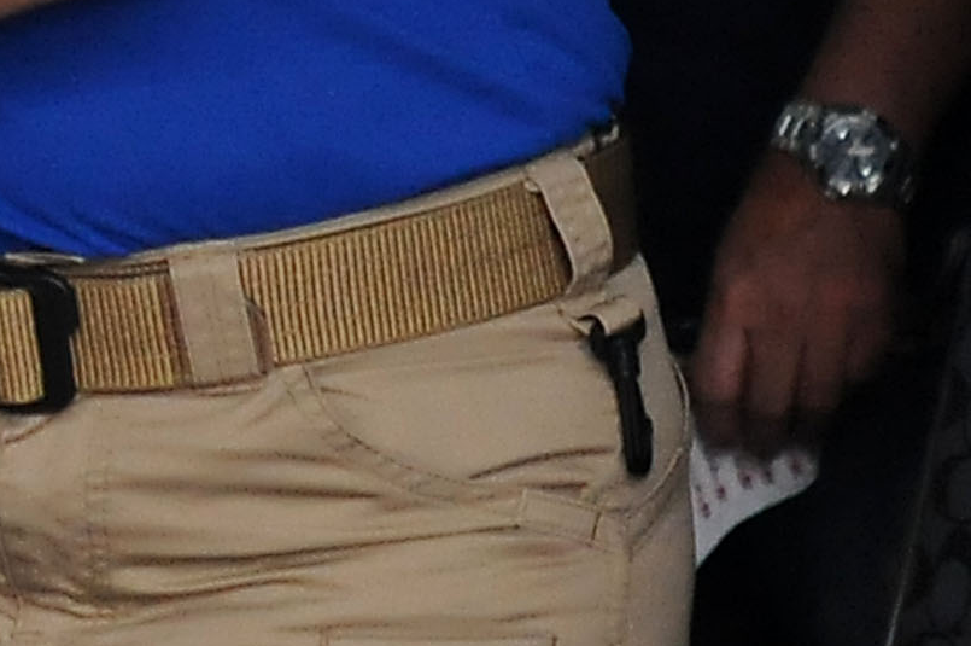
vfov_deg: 2.2
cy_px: -440
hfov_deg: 3.3
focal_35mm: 623
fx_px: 16786
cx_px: -1470
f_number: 2.8
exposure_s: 1/400
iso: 800
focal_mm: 78
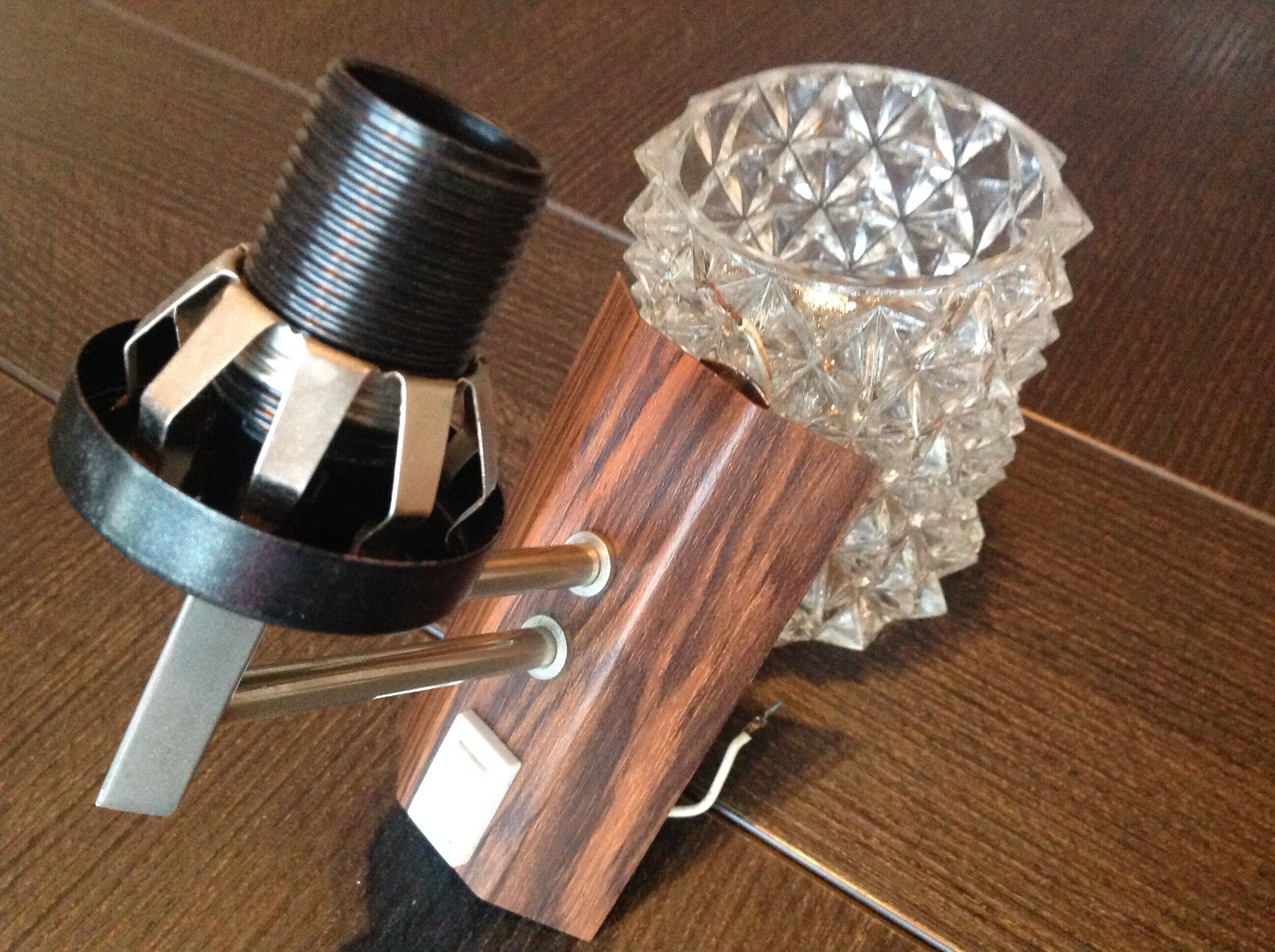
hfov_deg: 52.7
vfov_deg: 40.6
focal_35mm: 35
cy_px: 476
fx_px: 1287
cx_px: 638
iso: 640
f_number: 2.4
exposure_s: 1/17
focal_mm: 4.28
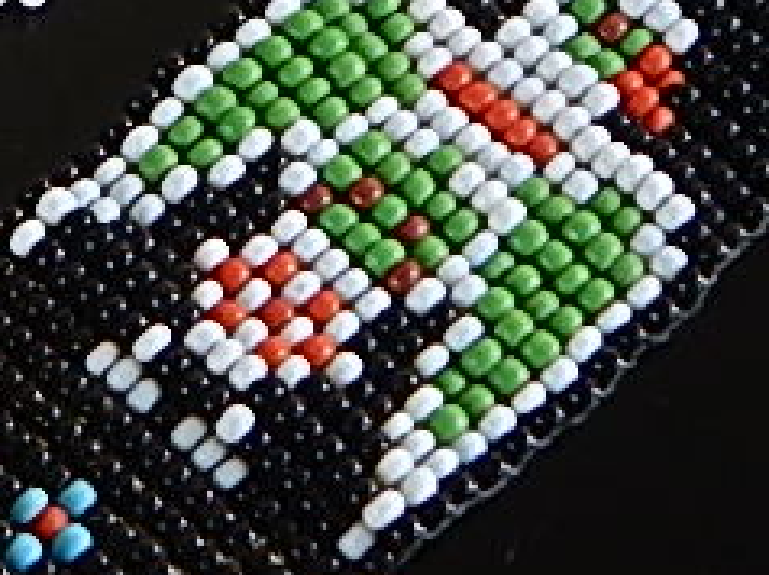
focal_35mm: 229
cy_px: -210
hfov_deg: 8.2
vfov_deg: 6.4
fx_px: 5082
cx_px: -779
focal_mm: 6.1
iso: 125
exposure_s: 1/30
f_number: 3.3
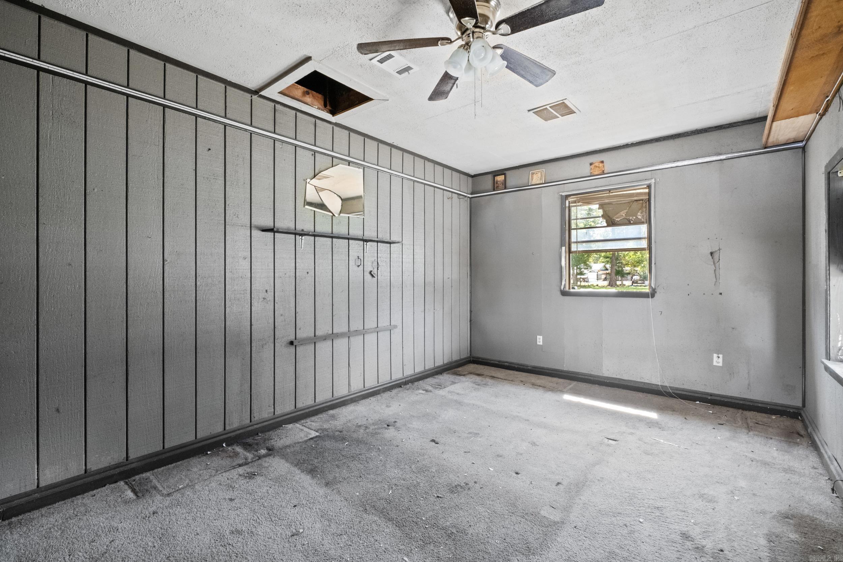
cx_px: 422
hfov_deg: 100.4
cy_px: 281
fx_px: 351
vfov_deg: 77.3
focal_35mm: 15
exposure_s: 1/4
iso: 1600
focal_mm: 10
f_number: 9
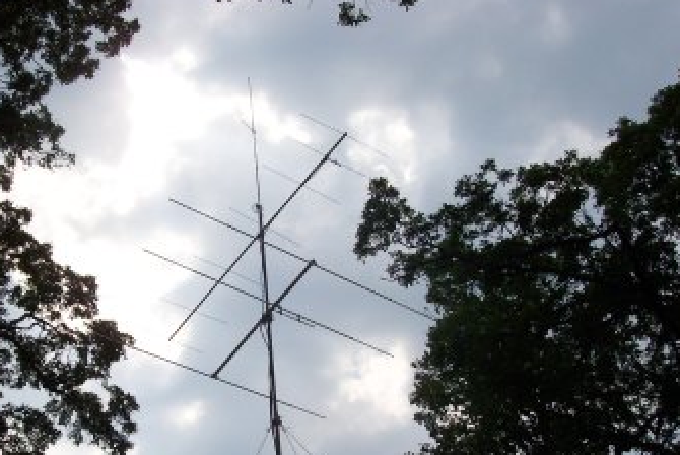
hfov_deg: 38.7
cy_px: 284
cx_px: 266
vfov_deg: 26.5
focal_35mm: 51
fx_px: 964
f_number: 4.8
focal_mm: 8
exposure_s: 1/1000
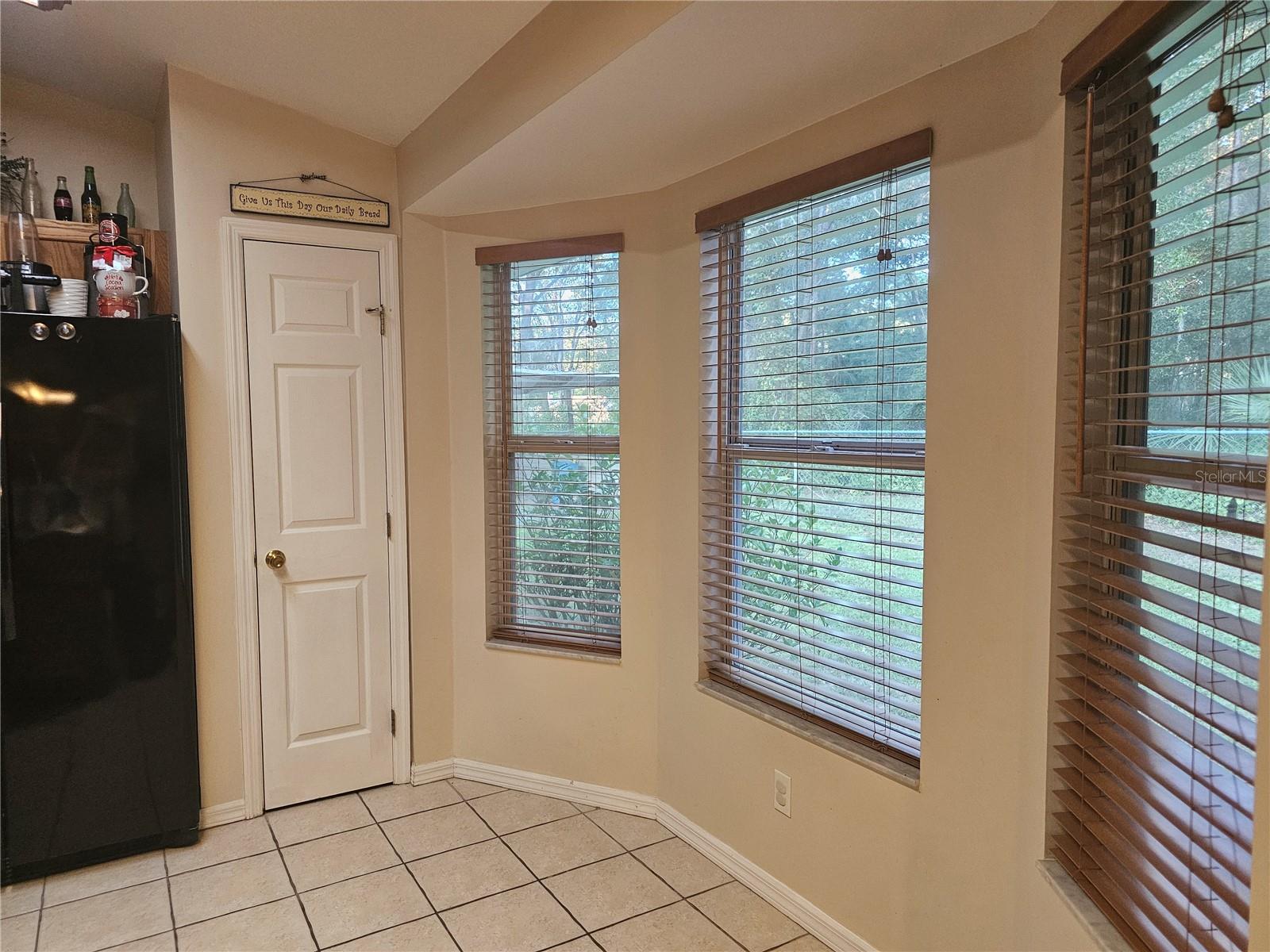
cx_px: 635
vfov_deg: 58.9
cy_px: 476
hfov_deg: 73.9
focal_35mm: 23
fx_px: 844
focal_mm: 6.3
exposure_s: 1/120
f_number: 1.7
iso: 640
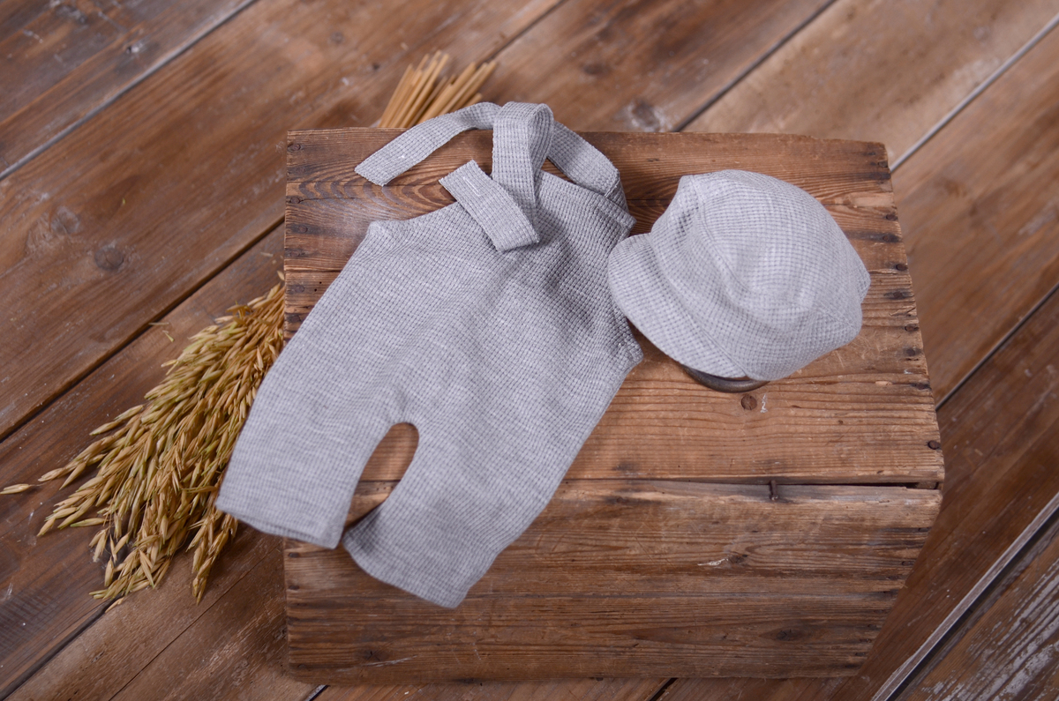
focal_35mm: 69
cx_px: 530
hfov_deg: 29.3
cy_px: 350
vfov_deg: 19.6
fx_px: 2026
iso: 160
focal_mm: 46
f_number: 4
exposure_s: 1/125
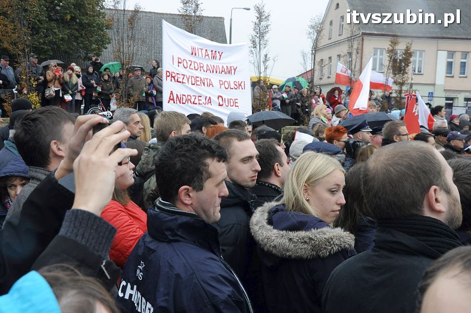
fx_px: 510
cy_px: 156
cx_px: 236
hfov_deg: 49.6
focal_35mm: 39
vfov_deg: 34.1
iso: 800
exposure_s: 1/250
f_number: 8
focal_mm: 26
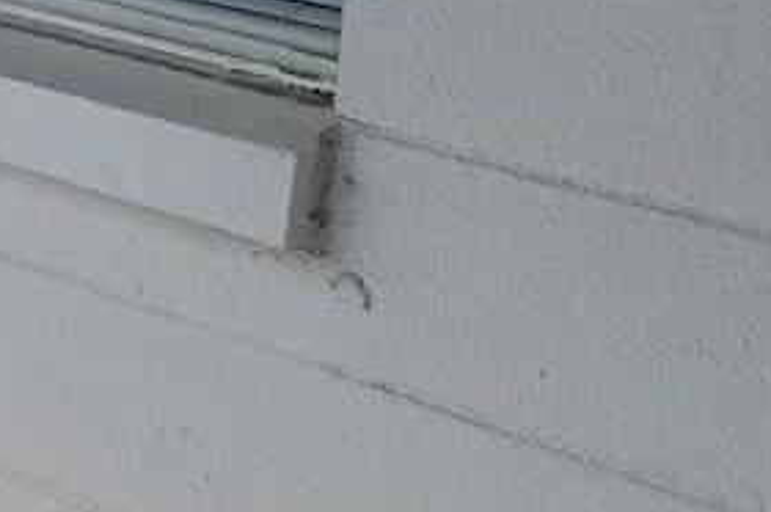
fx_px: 2118
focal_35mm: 99
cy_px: -344
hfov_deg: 18.9
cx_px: -275
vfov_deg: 12.8
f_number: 1.7
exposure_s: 1/2304
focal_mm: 4.2
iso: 50
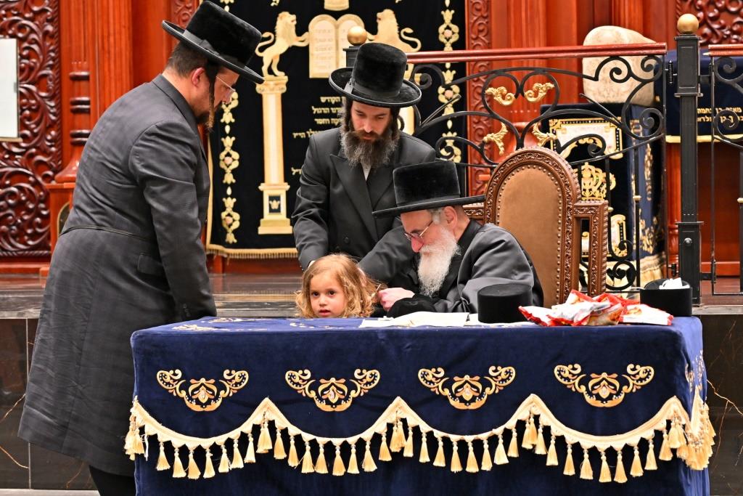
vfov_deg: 13.0
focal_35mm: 105
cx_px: 372
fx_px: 2167
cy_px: 248
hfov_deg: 19.5
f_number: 4
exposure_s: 1/160
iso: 500
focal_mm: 70
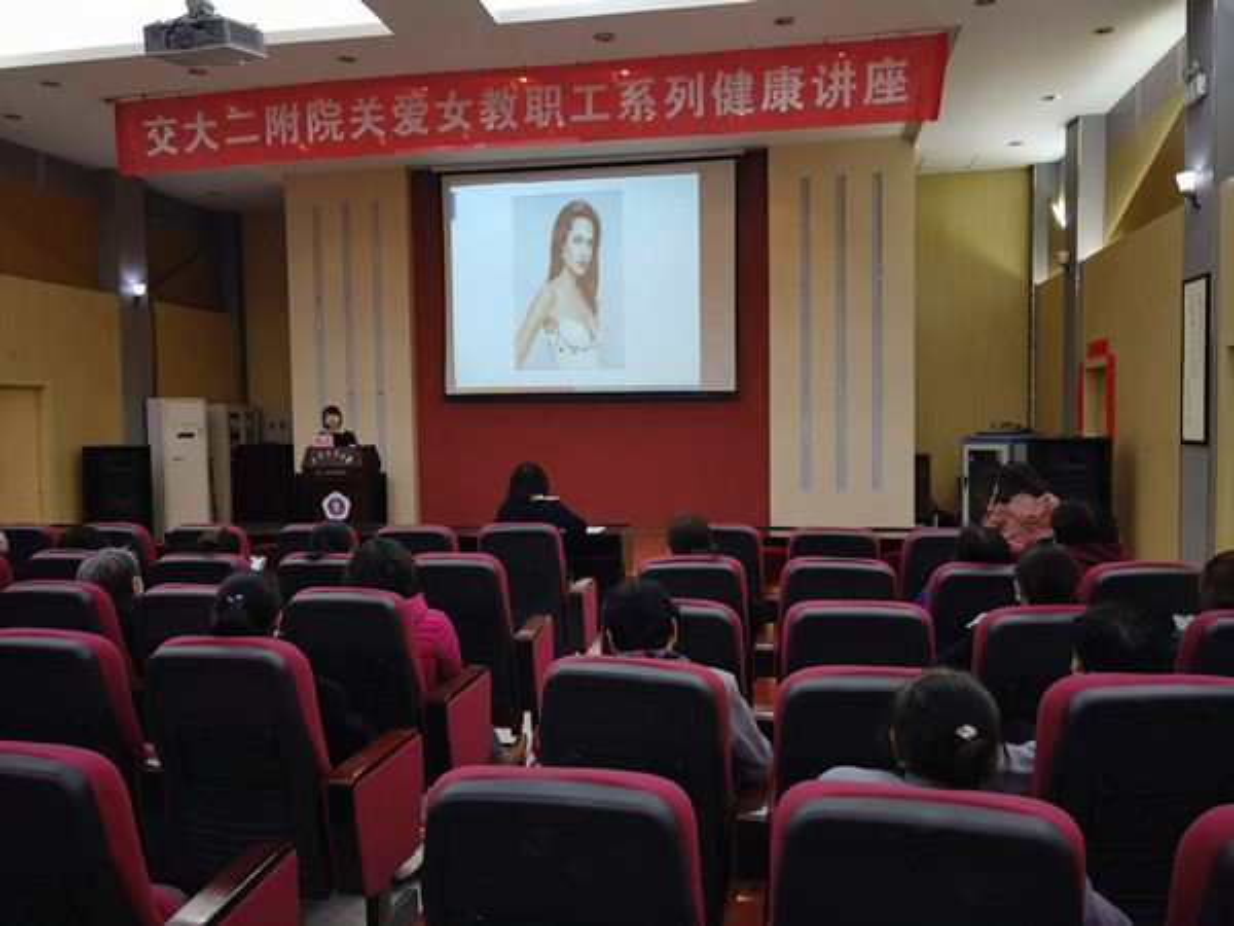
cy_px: 463
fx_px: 963
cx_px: 617
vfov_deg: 51.4
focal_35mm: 27
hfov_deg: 65.3
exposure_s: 1/60
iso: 200
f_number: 1.9
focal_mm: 6.67
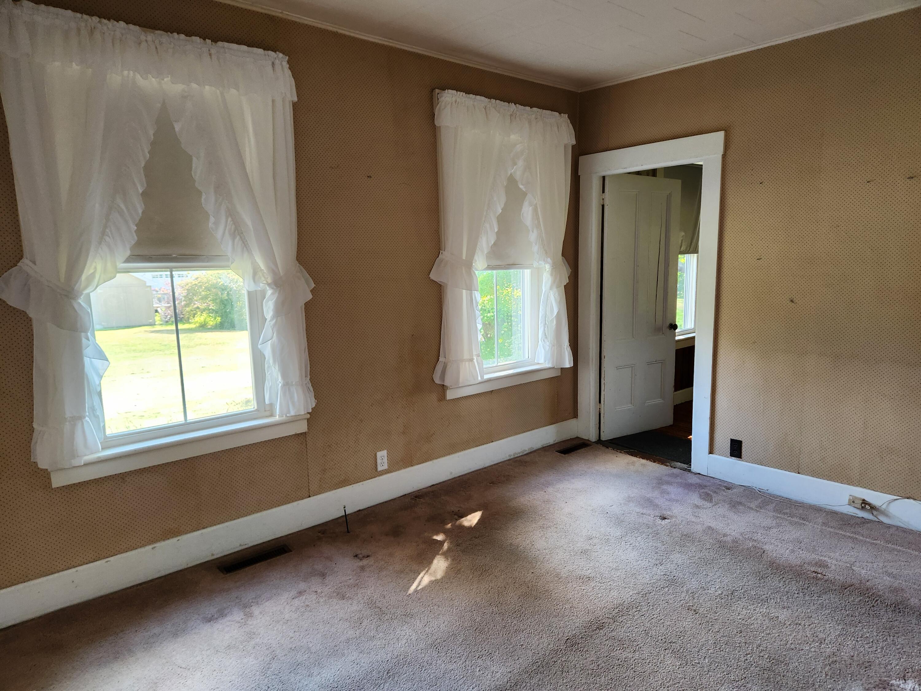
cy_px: 346
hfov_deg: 73.9
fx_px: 612
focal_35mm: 23
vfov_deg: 58.9
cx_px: 460
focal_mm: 5.4
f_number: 1.8
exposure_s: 1/120
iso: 160
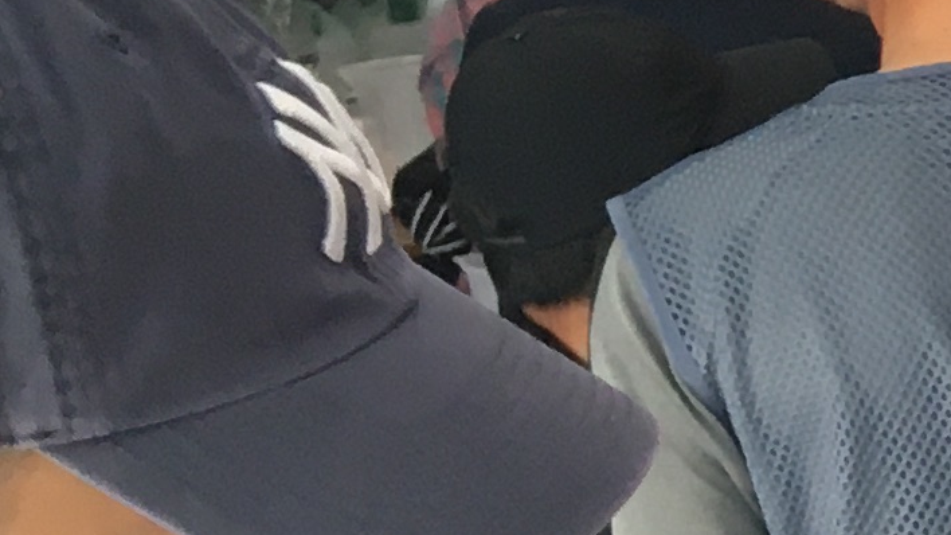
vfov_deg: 6.7
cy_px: 585
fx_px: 4538
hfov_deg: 9.9
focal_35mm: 180
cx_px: 2533
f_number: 2.2
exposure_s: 1/30
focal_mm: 4.15
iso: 25
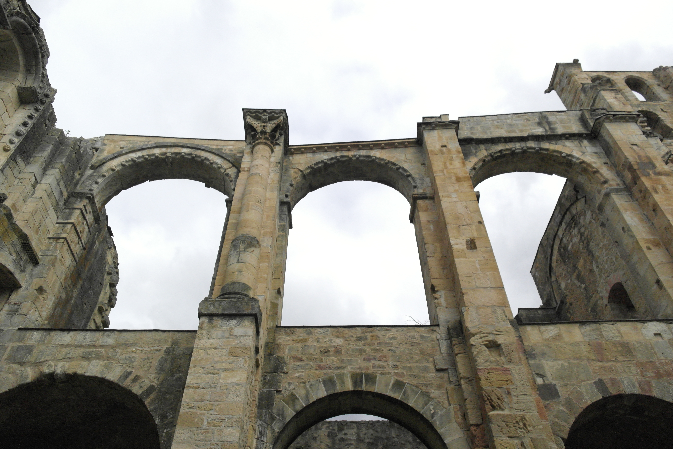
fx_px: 505
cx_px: 336
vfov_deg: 47.9
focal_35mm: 27
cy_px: 224
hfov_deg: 67.4
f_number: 5.6
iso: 1600
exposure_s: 1/4000
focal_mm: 18
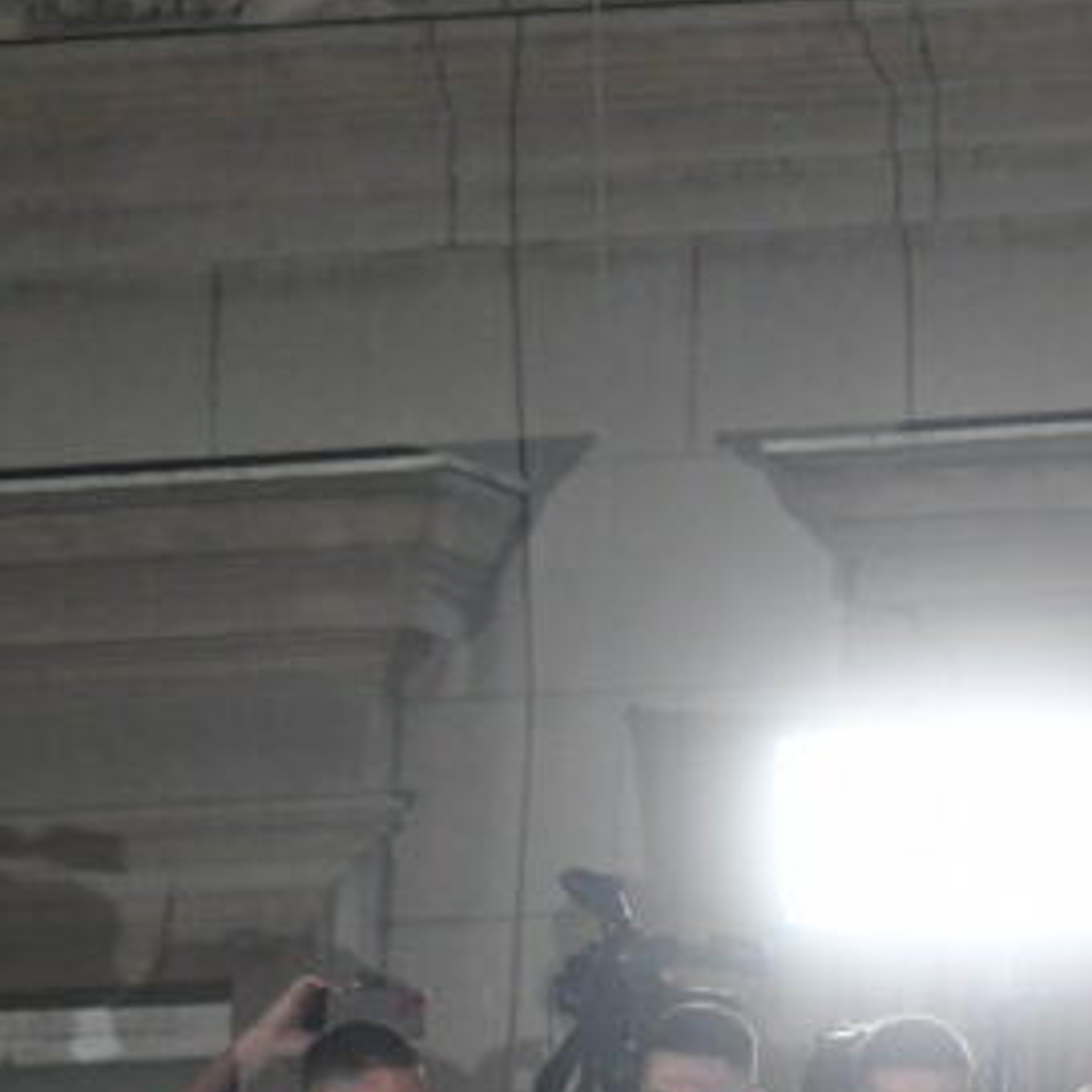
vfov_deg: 1.8
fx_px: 34334
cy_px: 1235
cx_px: 1612
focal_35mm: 962
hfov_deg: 1.8
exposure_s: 1/500
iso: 2000
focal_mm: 200
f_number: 2.8
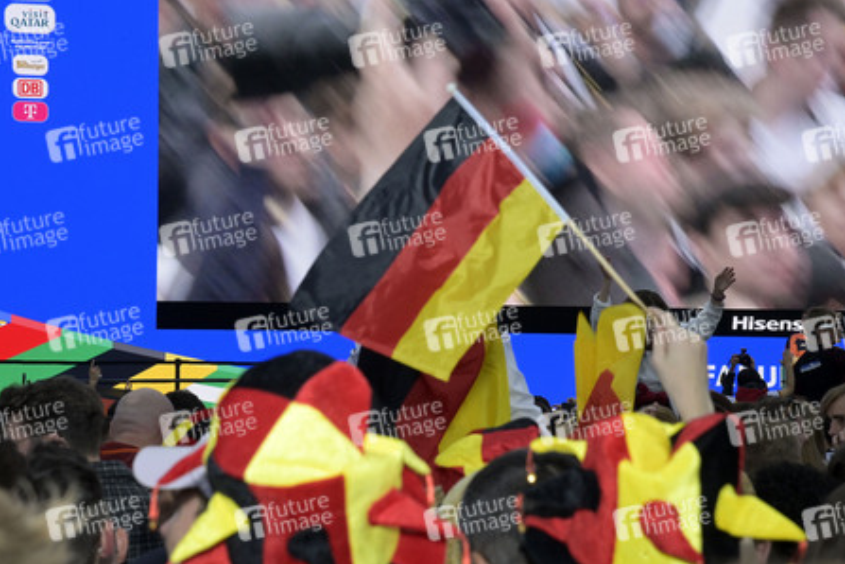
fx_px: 2652
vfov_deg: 12.1
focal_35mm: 113
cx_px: 422
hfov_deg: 18.1
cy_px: 282
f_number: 13
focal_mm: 112
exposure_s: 1/250
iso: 2500
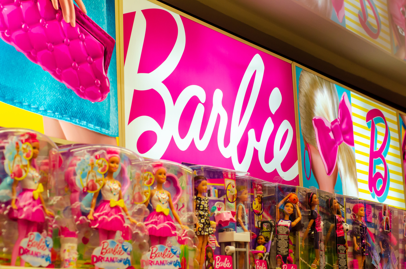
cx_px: 203
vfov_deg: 18.1
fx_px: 844
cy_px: 134
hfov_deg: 27.0
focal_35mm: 75
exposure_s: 1/125
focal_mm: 50
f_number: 4.8
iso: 500
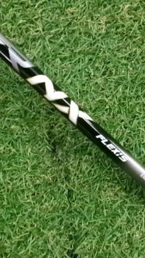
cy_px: 130
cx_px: 65
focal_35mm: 41
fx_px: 280
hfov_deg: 29.0
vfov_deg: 49.4
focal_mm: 5.1
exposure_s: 1/34
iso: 800
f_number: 3.9
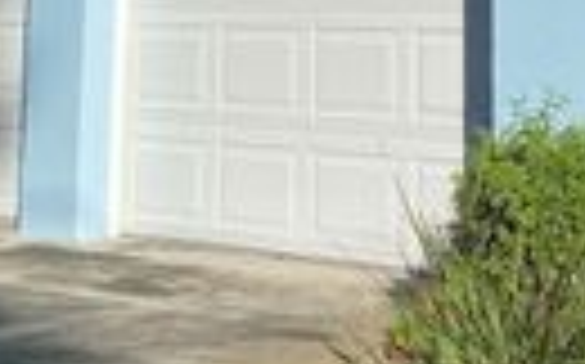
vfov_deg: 11.7
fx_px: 1689
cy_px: -213
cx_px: 364
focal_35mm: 106
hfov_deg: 19.6
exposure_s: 1/5236
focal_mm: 4.25
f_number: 1.8
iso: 32
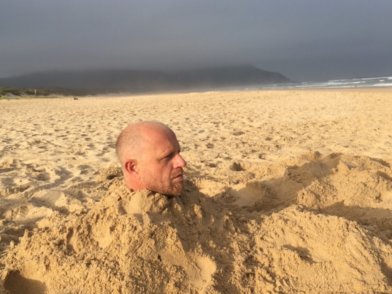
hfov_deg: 51.3
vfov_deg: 39.5
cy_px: 176
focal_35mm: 36
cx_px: 215
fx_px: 408
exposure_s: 1/894
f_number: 2.2
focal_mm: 4.15
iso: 25
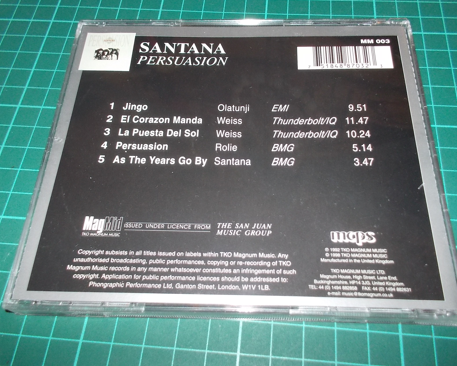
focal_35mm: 31
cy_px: 179
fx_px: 419
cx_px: 243
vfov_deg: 47.1
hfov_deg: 57.1
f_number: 3.3
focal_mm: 4.1
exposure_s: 1/30
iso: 200
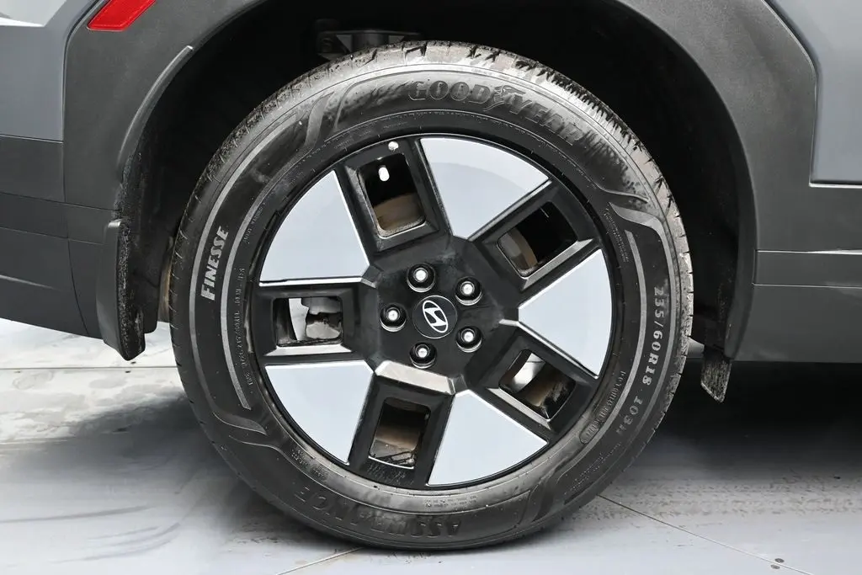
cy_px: 288
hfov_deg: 51.3
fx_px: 898
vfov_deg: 35.5
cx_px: 431
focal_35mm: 38
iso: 2200
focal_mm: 25
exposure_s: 1/125
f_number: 4.2
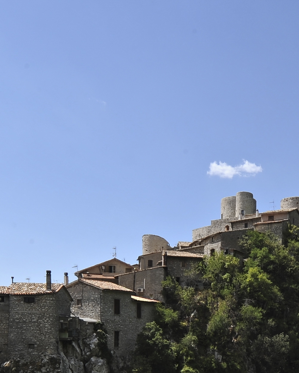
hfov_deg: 32.2
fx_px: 498
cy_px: 341
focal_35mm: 45
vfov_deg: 38.1
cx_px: 254
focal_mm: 14
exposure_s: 1/125
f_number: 18
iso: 200
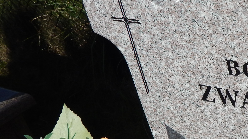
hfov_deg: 31.8
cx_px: 266
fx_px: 388
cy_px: 91
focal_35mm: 59
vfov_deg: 20.3
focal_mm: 4
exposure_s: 1/1000
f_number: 6
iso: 125
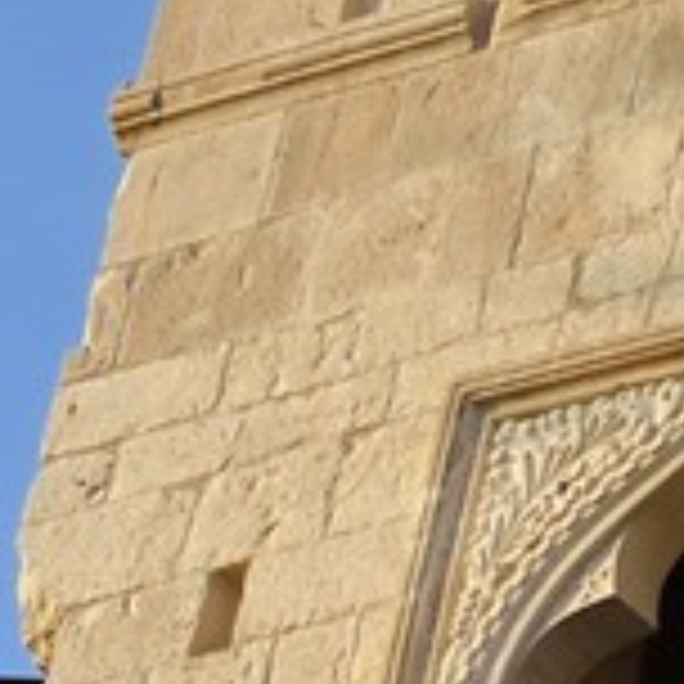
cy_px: 0
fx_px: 8003
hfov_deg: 4.4
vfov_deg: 4.9
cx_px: 2948
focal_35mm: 358
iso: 200
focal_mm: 40
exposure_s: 1/400
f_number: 8
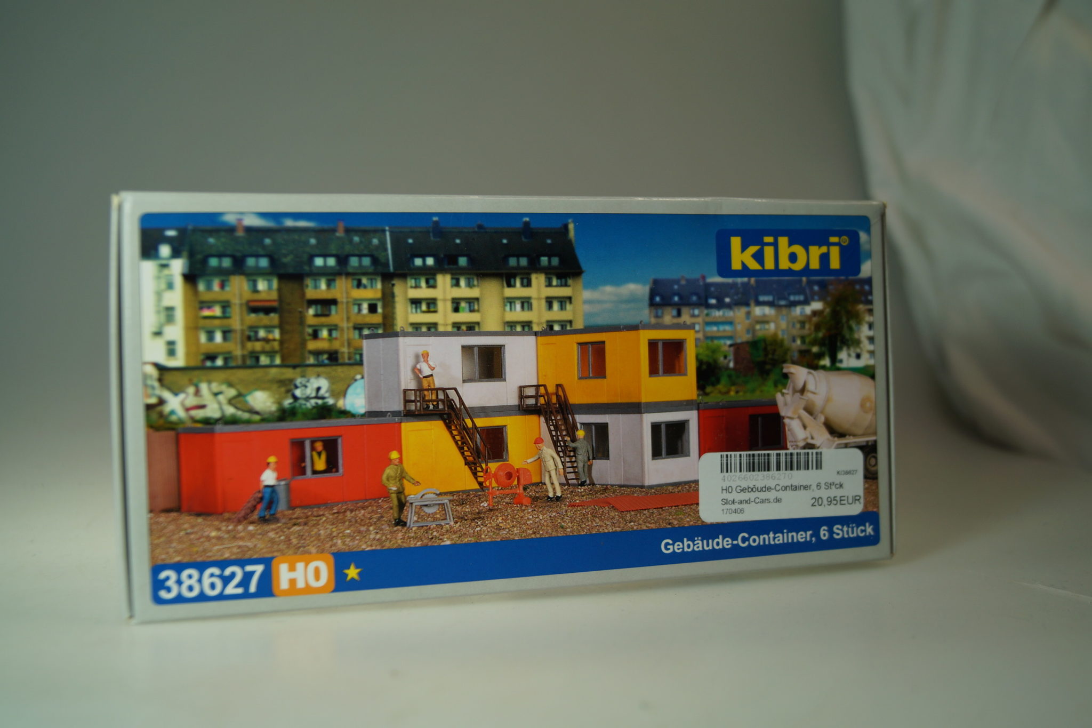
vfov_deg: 34.2
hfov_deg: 49.6
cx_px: 546
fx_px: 1183
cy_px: 364
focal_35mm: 39
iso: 100
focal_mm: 26
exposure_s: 1/160
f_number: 4
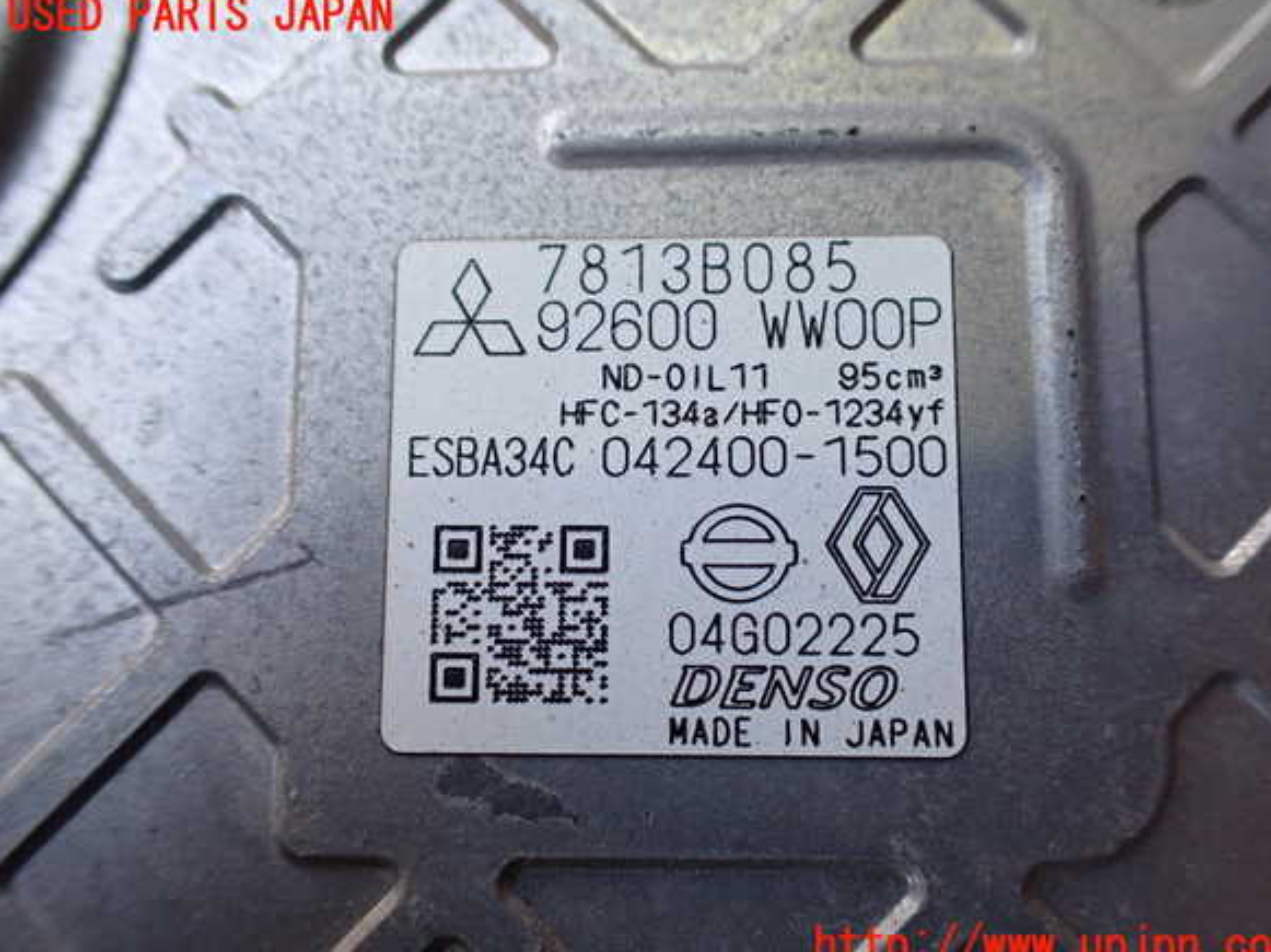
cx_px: 652
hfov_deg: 58.4
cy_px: 481
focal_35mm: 31
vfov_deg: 45.4
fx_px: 1138
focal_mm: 5.4
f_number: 2.3
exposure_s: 1/125
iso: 250
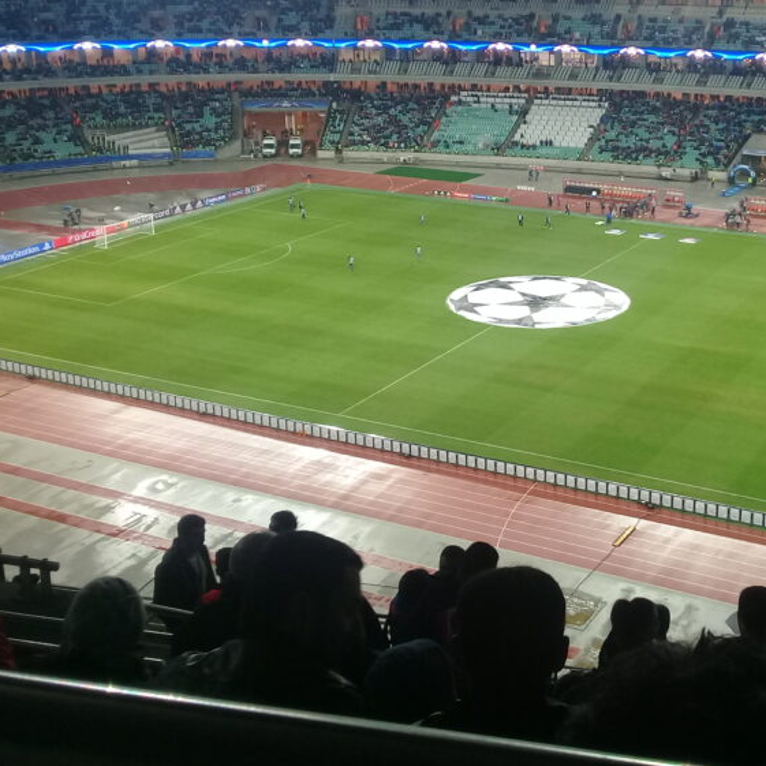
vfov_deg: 33.9
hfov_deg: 33.5
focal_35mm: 50
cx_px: 550
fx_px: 1252
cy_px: 295
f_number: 2.2
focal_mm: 3.3
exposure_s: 1/33
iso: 64
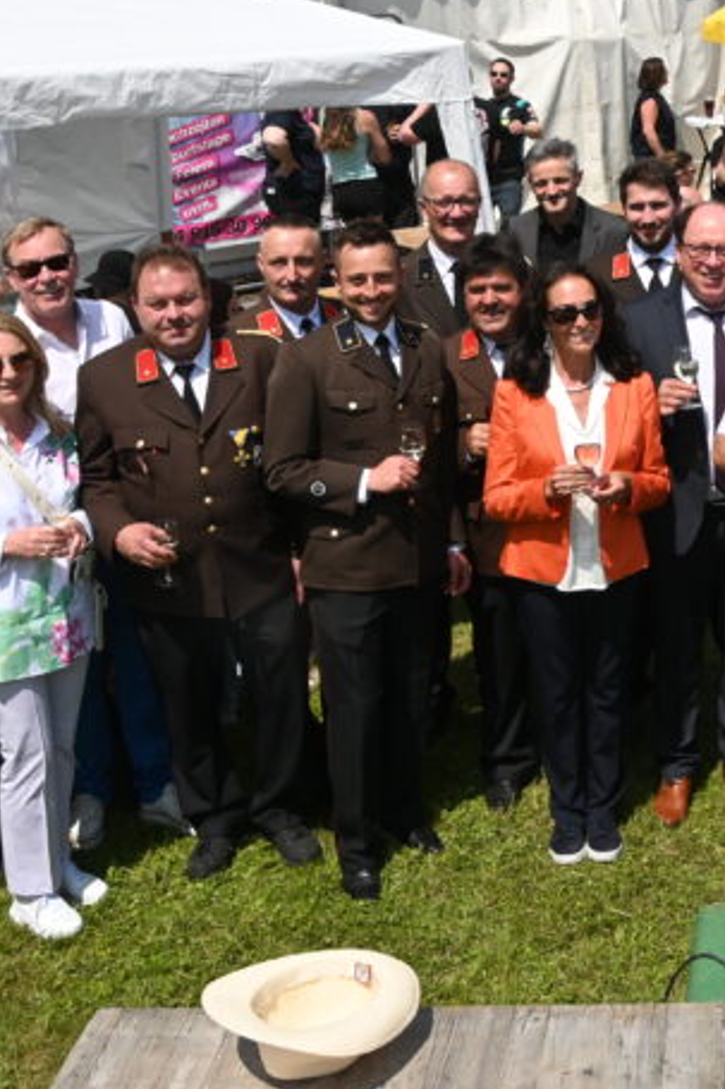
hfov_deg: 22.9
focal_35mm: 54
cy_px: 382
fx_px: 1632
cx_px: 881
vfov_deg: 36.6
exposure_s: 1/200
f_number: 13
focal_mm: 16
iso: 100
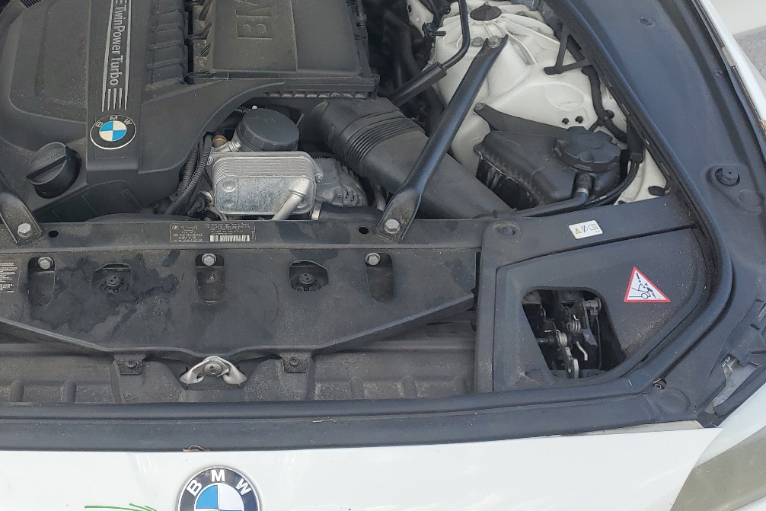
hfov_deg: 44.1
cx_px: 203
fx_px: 915
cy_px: 145
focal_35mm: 43
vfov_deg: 30.8
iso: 50
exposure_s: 1/833
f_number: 1.5
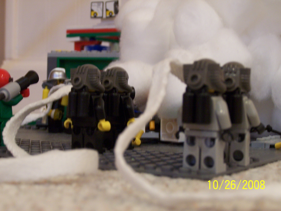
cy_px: 106
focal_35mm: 75
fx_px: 609
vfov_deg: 19.6
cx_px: 140
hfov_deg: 26.0
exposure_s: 1/8
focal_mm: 12.4
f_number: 3.2
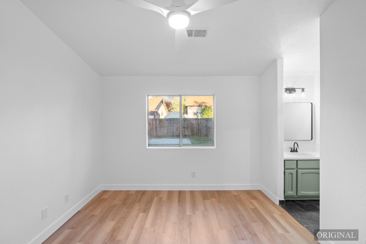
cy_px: 122
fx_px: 163
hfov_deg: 96.7
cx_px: 183
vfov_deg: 73.7
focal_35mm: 16
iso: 200
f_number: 8
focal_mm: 16
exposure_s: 1/3
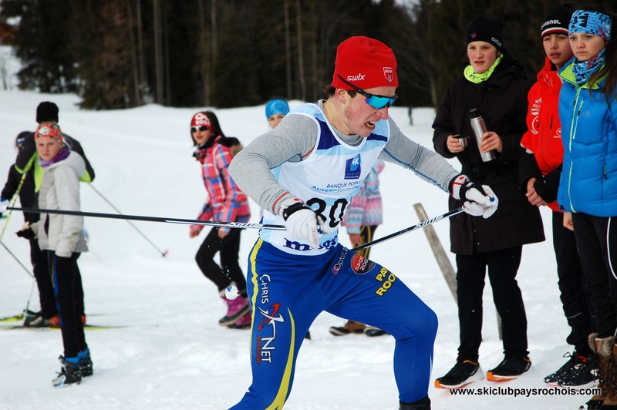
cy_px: 205
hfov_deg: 16.1
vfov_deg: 10.7
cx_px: 308
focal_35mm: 128
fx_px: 2183
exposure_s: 1/1000
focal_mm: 85
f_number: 4.5
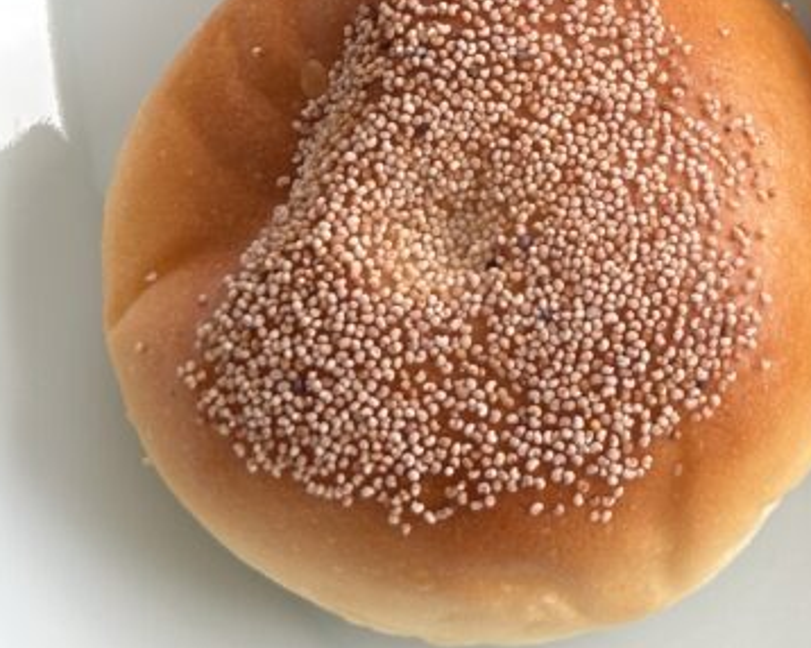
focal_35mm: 134
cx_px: 1153
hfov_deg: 13.7
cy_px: -140
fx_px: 3215
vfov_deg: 11.3
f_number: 1.78
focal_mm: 6.86
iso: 80
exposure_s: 1/72
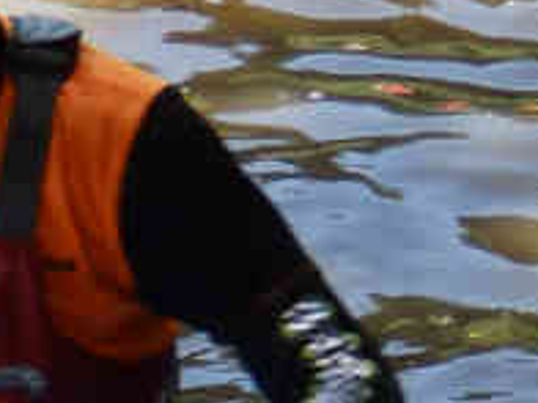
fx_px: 7911
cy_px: 620
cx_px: -266
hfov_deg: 3.9
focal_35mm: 509
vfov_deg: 2.9
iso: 80
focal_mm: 17.9
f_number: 4.6
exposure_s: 1/80
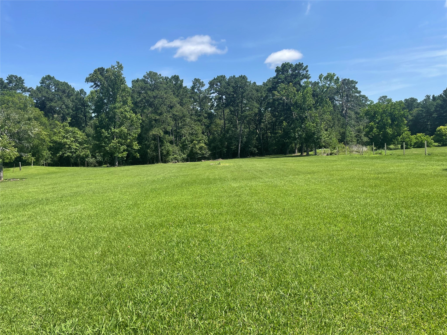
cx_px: 224
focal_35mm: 26
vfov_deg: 53.1
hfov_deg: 67.3
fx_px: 336
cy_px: 168
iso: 32
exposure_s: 1/2564
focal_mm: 4.2
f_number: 1.6
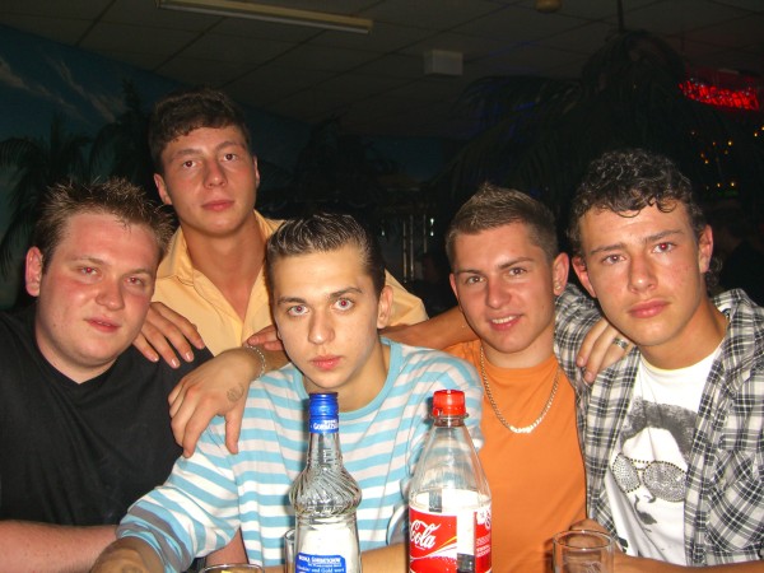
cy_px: 286
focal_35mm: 38
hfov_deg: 49.0
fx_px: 839
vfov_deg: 37.7
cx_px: 382
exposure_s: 1/60
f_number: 2.8
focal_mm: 7.9
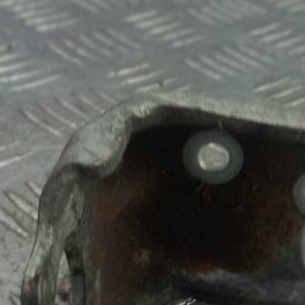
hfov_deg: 24.6
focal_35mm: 70
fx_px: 698
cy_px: 232
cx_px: 184
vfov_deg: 24.4
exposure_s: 1/50
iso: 64
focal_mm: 4.6
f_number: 1.8
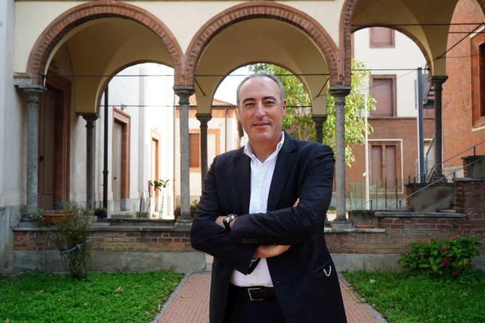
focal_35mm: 40
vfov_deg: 33.4
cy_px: 162
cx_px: 242
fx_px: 539
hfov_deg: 48.5
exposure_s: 1/250
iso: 640
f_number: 9
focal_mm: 40
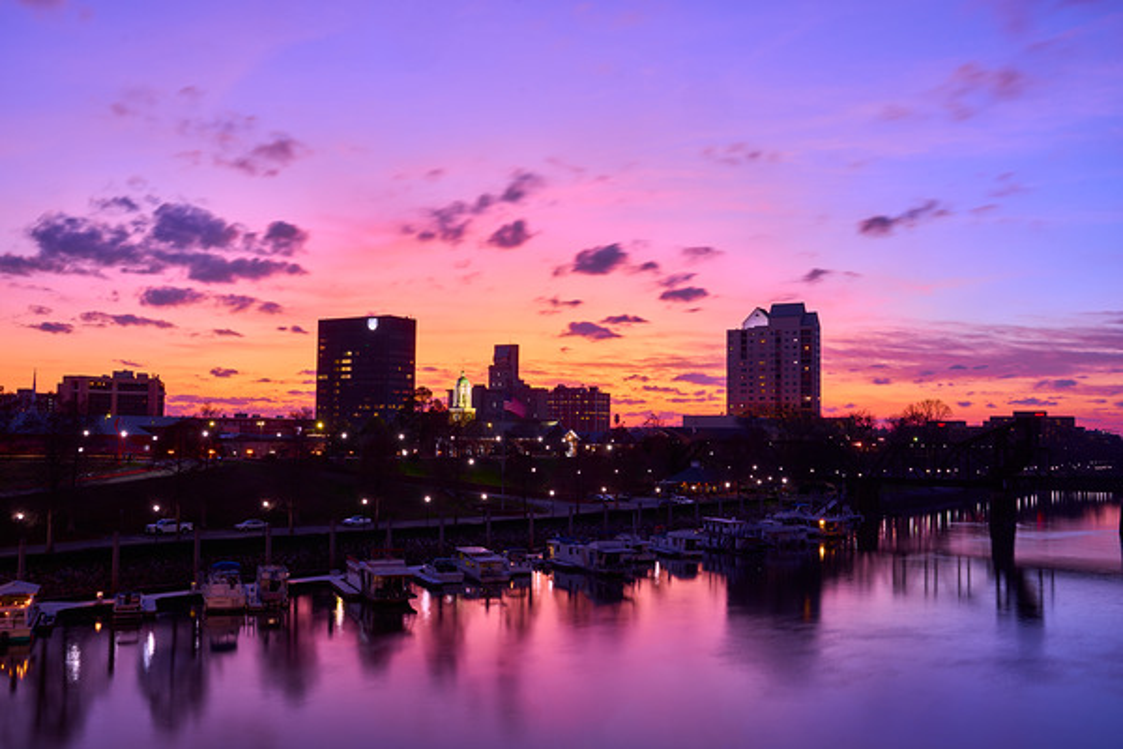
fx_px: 1092
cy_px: 374
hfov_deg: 54.4
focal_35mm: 35
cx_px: 562
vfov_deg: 37.9
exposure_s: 5
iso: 100
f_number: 14
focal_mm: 35
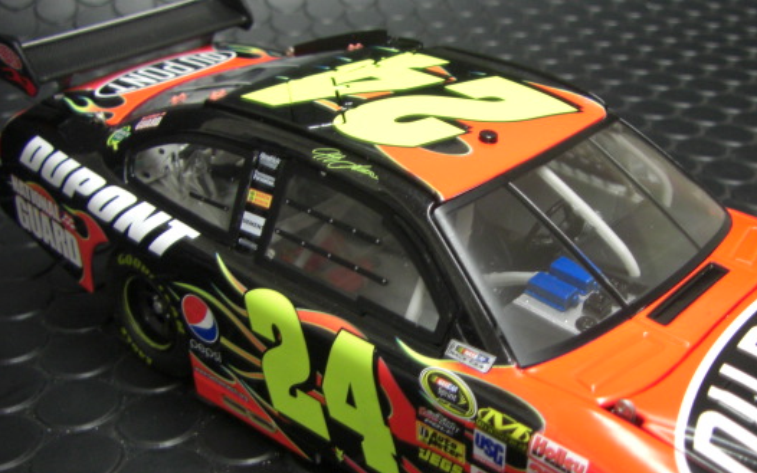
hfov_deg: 40.8
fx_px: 1011
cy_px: 276
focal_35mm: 49
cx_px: 459
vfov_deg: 26.3
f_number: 3.4
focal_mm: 6.3
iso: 200
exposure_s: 1/20
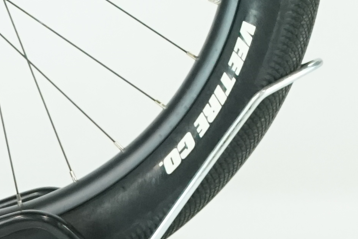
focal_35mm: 356
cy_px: -386
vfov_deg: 3.8
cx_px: 593
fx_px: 3539
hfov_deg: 5.7
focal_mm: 56
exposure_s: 1/200
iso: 2500
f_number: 6.3
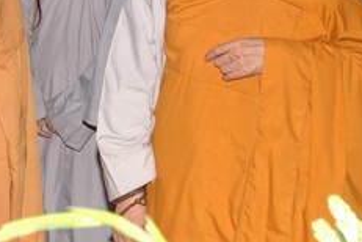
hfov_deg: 14.1
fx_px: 1418
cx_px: -83
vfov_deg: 9.7
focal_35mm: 141
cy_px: 0
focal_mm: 34
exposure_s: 1/60
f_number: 4.2
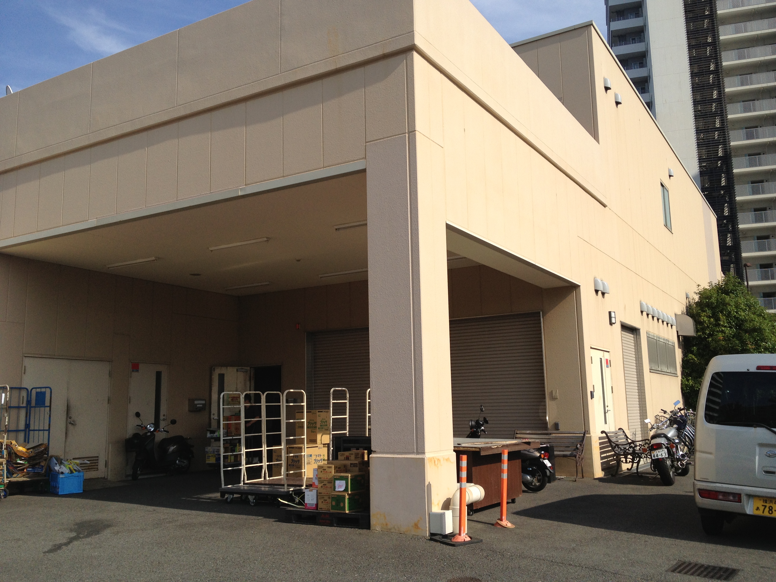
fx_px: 785
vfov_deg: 40.7
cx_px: 388
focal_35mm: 35
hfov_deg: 52.6
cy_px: 291
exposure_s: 1/1972
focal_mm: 4.28
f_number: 2.4
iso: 50
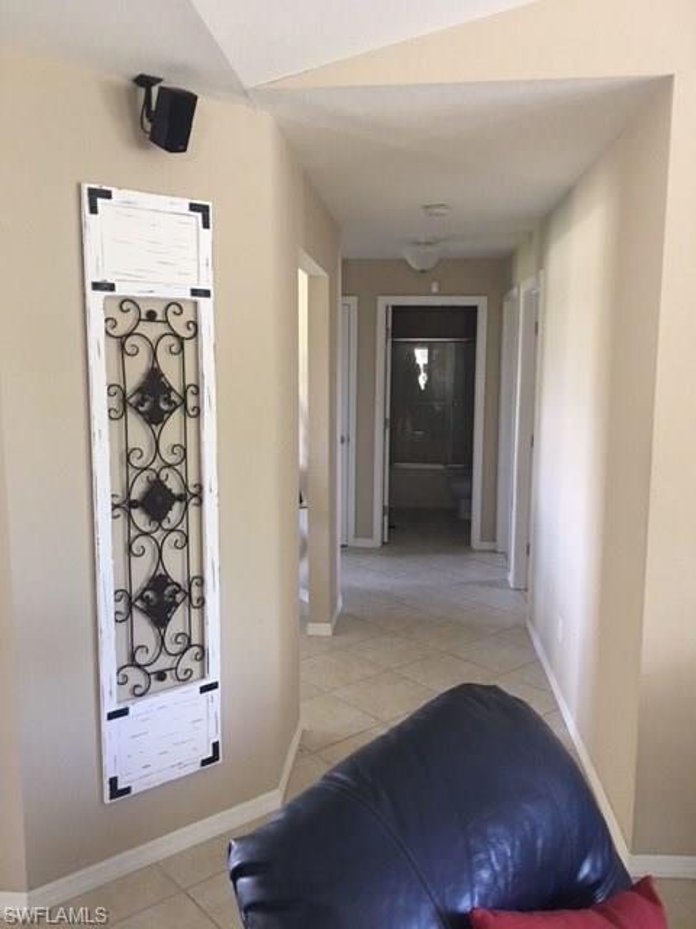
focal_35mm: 29
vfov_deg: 61.7
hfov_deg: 48.2
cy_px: 464
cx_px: 348
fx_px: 777
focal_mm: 4.15
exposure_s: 1/15
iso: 80
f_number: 2.2
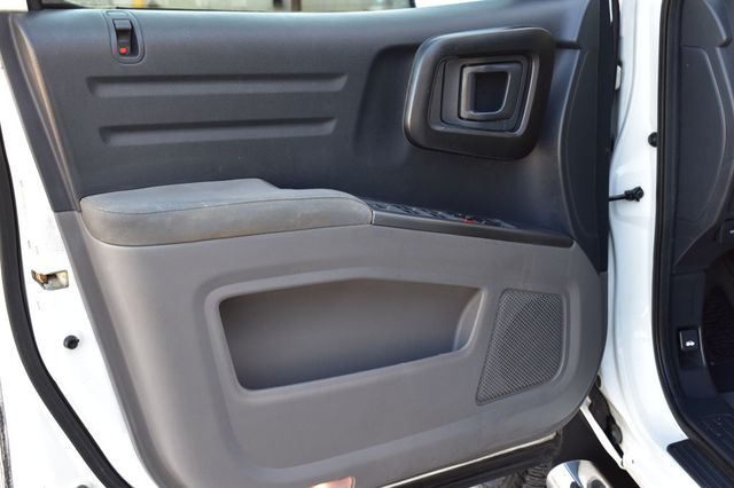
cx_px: 367
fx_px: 1039
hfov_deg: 38.9
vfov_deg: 26.5
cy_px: 244
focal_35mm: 51
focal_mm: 34
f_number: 8
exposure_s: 1/50
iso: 400
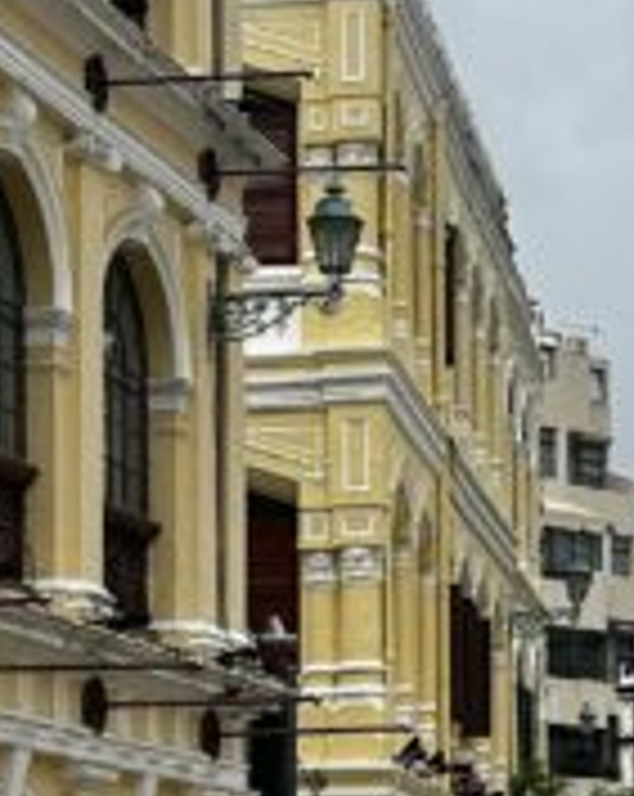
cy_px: 558
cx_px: 800
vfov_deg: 13.1
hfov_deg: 10.3
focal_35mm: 147
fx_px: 3457
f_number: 1.5
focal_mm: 5.7
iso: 50
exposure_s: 1/3968
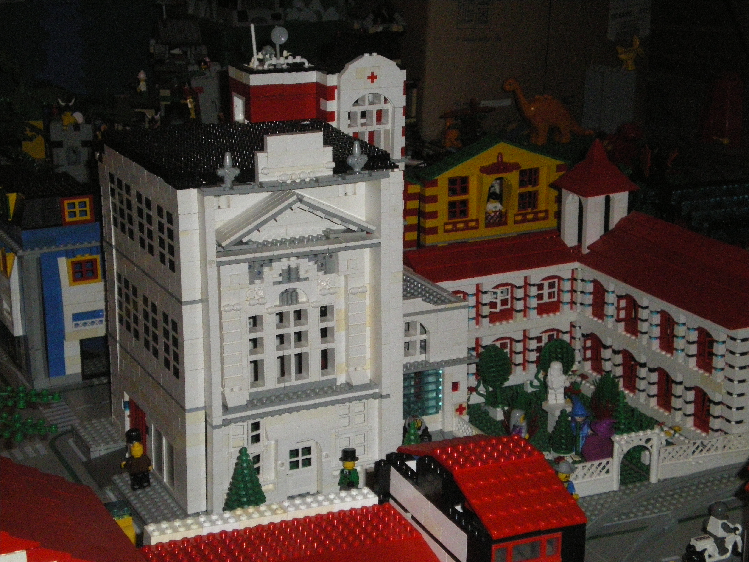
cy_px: 281
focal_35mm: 70
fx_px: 1515
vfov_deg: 21.0
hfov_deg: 27.8
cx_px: 374
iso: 800
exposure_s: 1/60
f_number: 4.6
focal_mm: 12.3
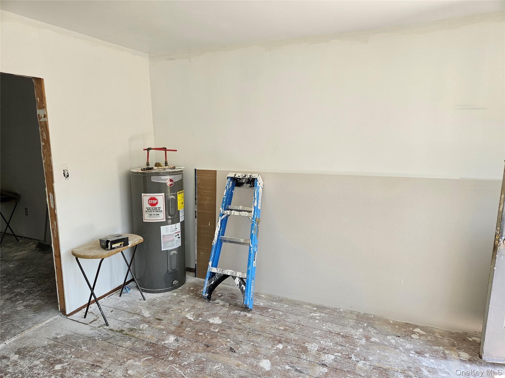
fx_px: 336
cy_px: 189
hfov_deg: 73.9
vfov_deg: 58.9
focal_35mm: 23
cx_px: 252
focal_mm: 5.4
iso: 40
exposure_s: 1/242
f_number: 1.8
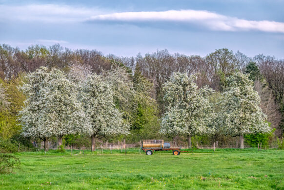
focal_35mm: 164
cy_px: 96
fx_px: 1294
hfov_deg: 12.5
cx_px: 142
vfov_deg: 8.4
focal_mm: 58.29
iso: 320
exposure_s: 1/1000
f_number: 4
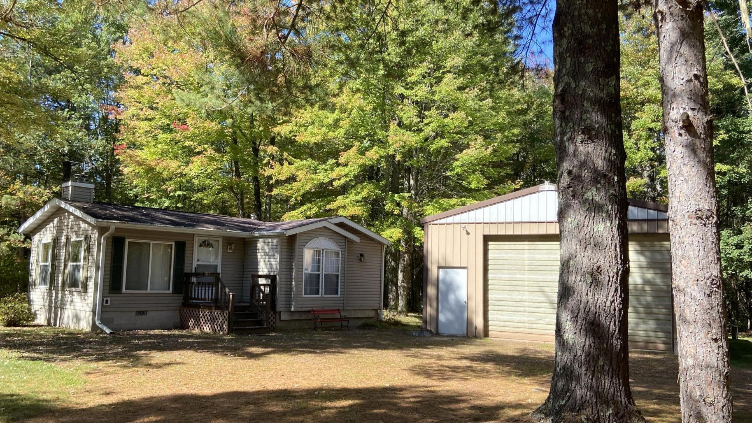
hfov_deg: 62.5
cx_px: 344
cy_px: 223
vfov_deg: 37.8
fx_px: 618
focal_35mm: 31
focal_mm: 4.25
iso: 32
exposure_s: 1/613
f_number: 1.8
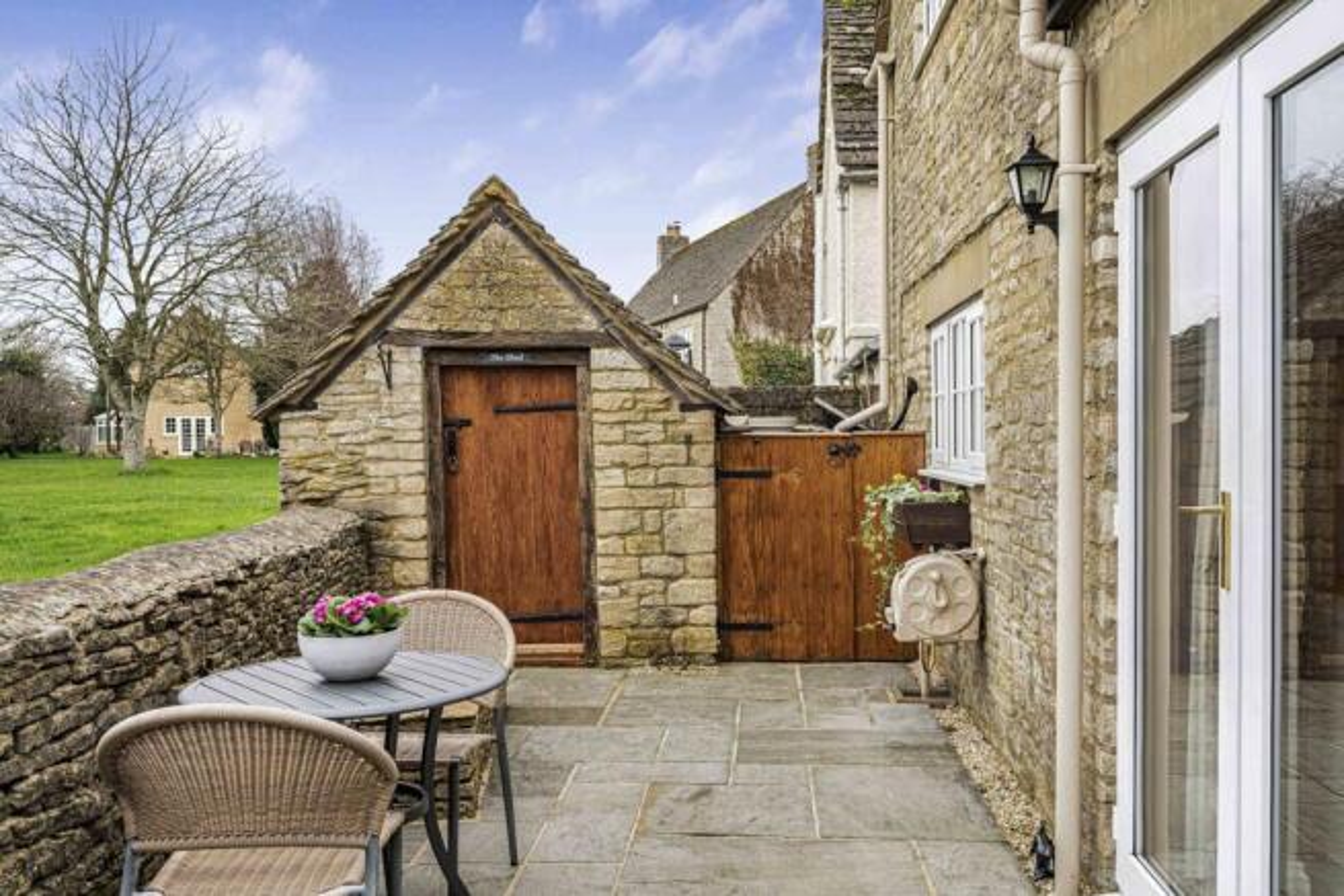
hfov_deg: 55.1
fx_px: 1288
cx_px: 672
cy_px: 448
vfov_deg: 38.4
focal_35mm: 34
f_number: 8
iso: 400
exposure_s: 1/40
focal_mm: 34.5
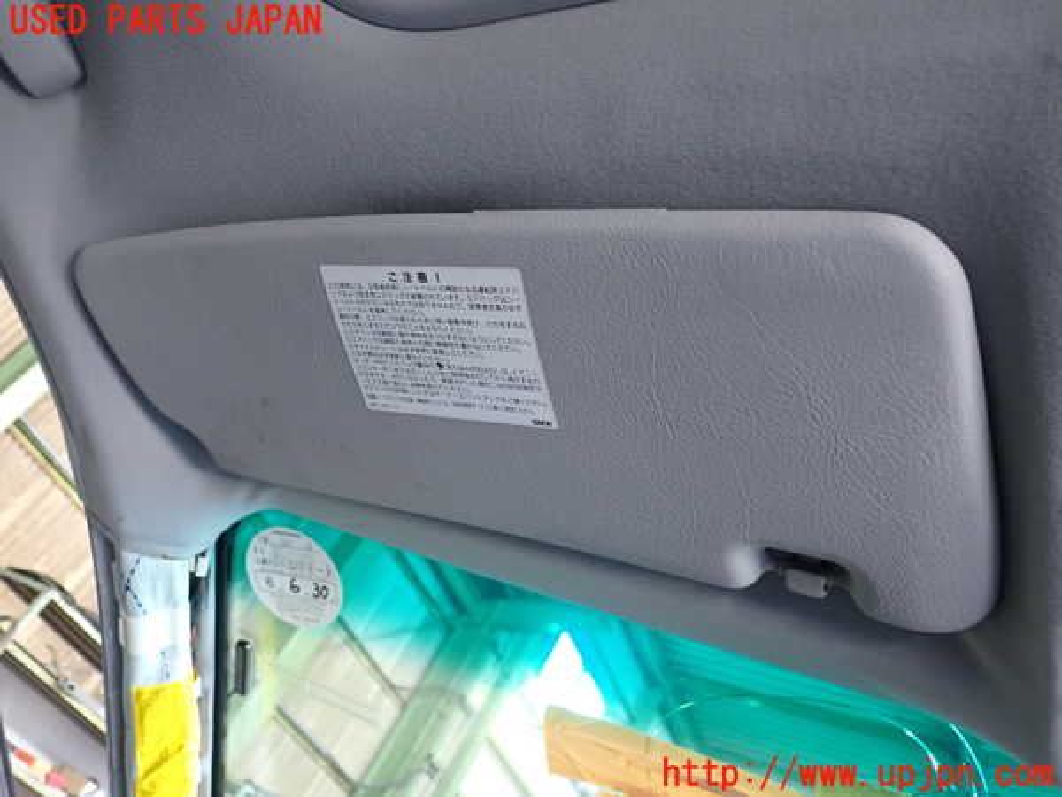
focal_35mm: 30
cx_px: 531
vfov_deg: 46.8
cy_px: 398
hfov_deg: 60.0
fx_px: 920
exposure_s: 1/30
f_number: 2.3
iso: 320
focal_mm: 5.4
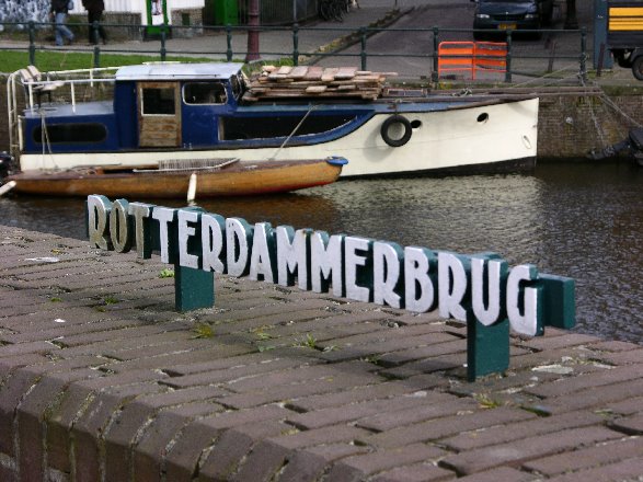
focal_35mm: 130
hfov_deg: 15.2
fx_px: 2414
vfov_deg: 11.4
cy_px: 241
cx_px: 322
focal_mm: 31.9
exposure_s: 1/150
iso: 50
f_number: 5.4
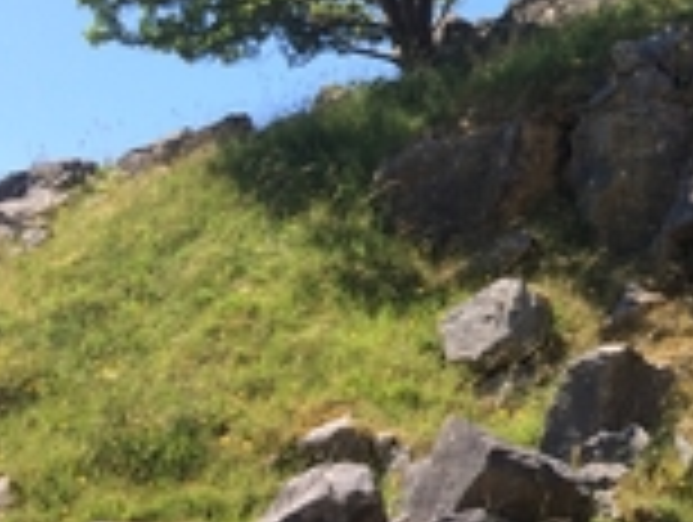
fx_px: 1684
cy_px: 11
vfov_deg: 17.3
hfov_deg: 20.4
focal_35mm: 84
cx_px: 992
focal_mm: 4.15
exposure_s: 1/1026
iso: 32
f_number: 2.2
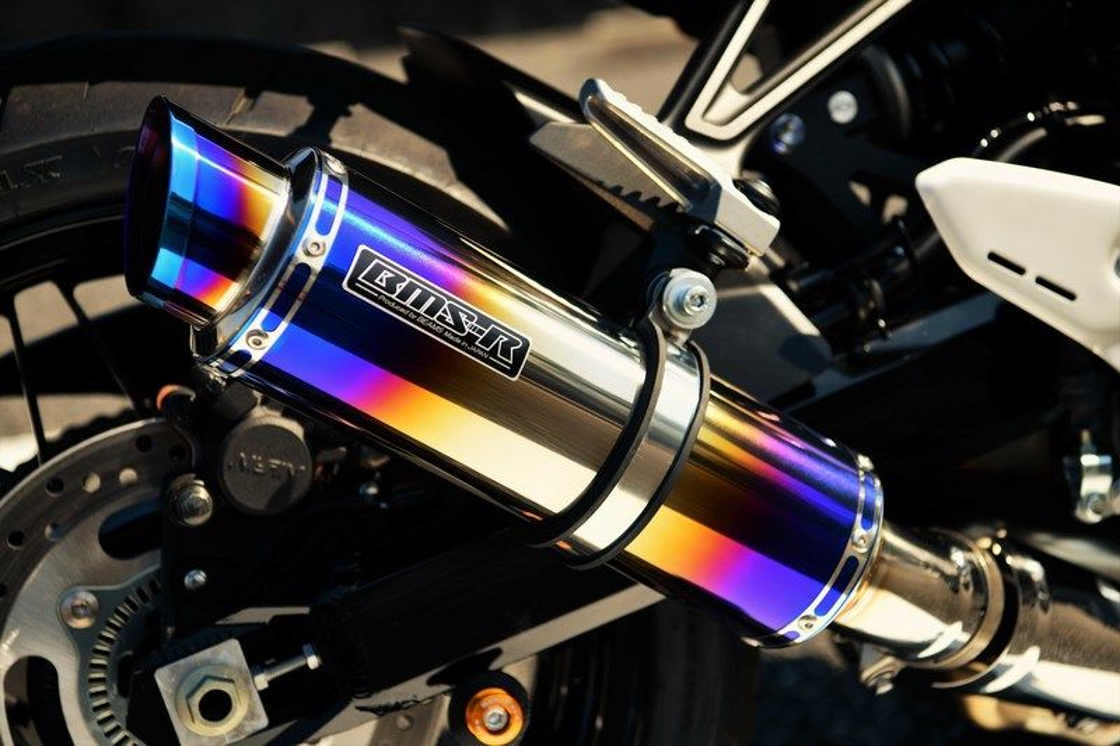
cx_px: 560
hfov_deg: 28.8
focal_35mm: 70
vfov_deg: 19.4
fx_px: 2177
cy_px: 373
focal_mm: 70
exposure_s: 1/500
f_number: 4.5
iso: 100
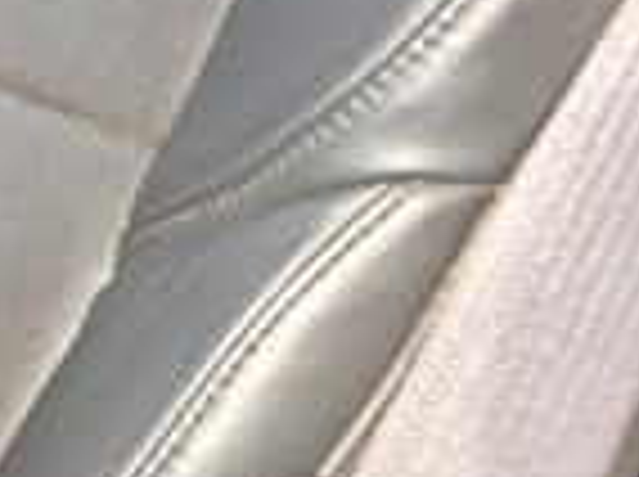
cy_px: 112
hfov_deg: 16.6
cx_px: -405
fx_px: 1917
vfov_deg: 14.1
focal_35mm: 104
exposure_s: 1/450
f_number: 1.8
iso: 25
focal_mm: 5.4
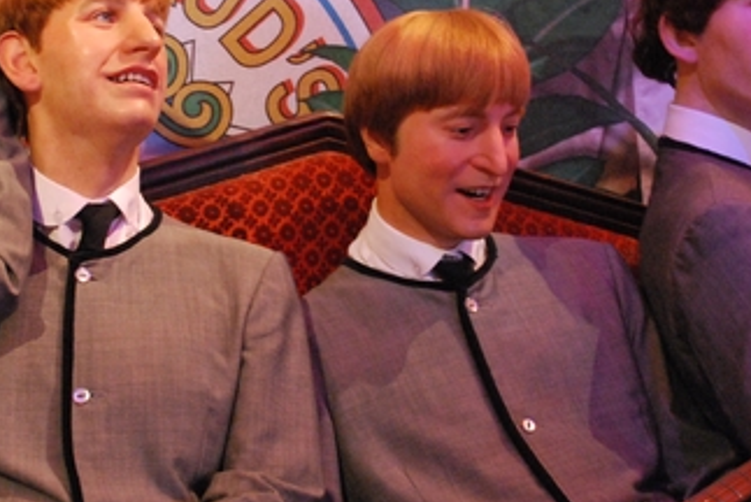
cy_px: 110
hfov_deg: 24.9
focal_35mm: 81
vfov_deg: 16.8
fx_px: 1690
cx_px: 256
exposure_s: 1/13
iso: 1600
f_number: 4.8
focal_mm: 29
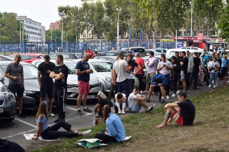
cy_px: 76
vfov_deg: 19.5
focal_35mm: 70
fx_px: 445
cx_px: 114
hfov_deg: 28.8
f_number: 11
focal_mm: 70
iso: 640
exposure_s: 1/250
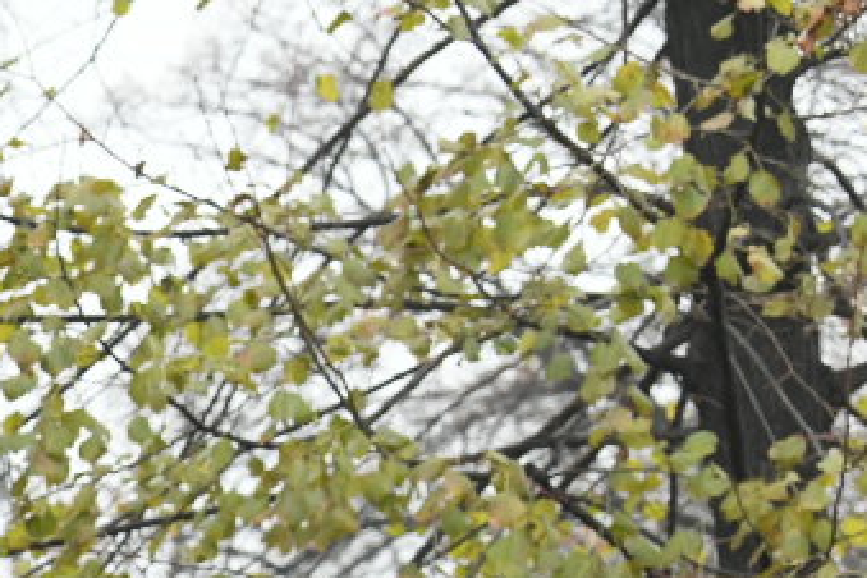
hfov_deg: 6.0
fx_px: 8067
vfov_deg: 4.0
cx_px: -777
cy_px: 1258
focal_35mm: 335
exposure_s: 1/200
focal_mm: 70
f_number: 5.6
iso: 2000
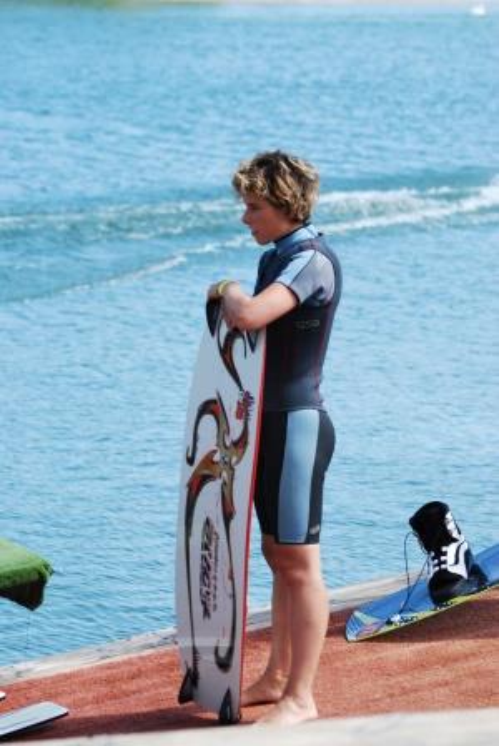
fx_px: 3420
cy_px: 373
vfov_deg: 12.4
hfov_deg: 8.3
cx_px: 250
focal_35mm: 165
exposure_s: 1/400
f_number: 5
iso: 200
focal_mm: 110
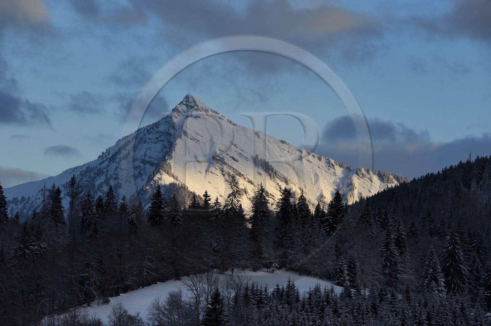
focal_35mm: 200
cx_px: 246
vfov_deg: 6.9
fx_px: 2725
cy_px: 163
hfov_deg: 10.3
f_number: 13
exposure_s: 1/250
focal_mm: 200
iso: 320
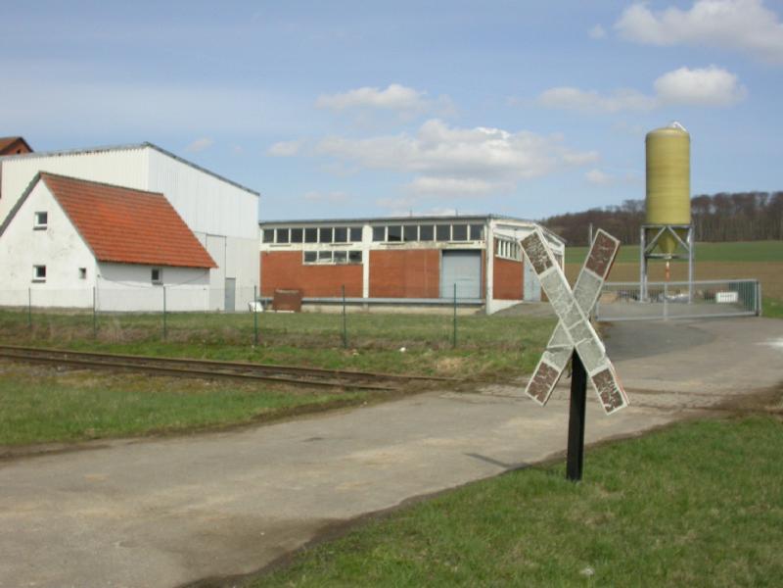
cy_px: 294
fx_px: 860
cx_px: 392
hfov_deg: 49.0
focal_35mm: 38
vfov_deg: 37.7
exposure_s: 1/802
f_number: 5.3
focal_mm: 7.85
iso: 100
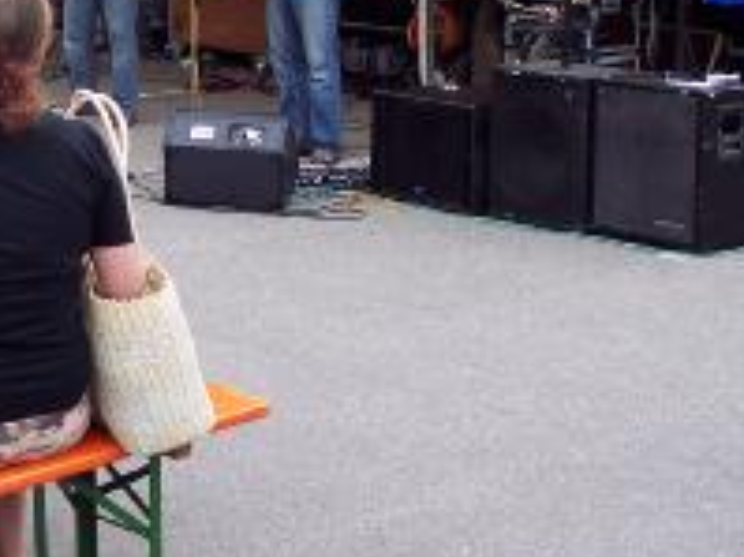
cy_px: -73
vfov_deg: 14.7
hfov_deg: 19.8
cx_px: 123
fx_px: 2105
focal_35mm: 98
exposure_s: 1/250
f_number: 3.4
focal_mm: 8
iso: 100
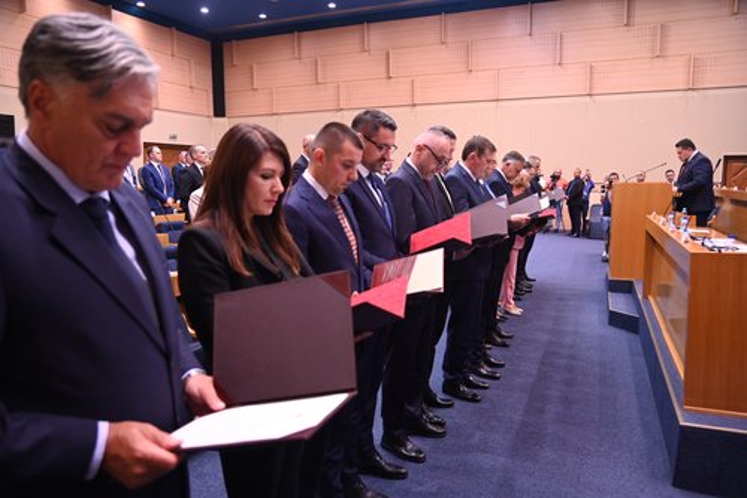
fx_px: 560
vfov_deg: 47.9
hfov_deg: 67.4
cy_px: 249
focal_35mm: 27
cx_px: 374
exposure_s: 1/200
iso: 5000
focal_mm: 27
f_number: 4
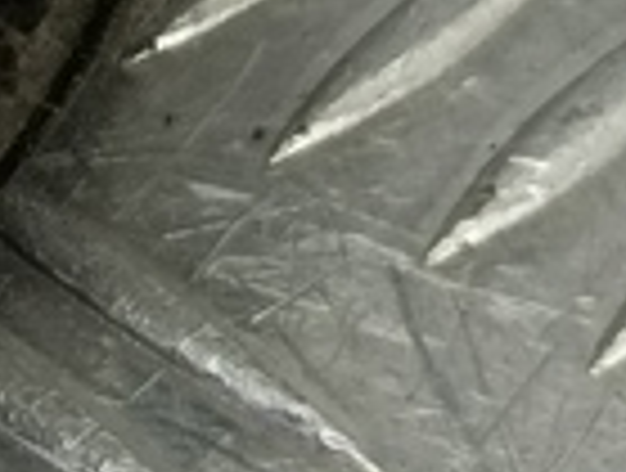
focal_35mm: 169
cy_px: -441
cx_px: -748
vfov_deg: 8.4
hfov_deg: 10.4
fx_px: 3064
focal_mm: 4.11
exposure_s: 1/50
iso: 131
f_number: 1.6
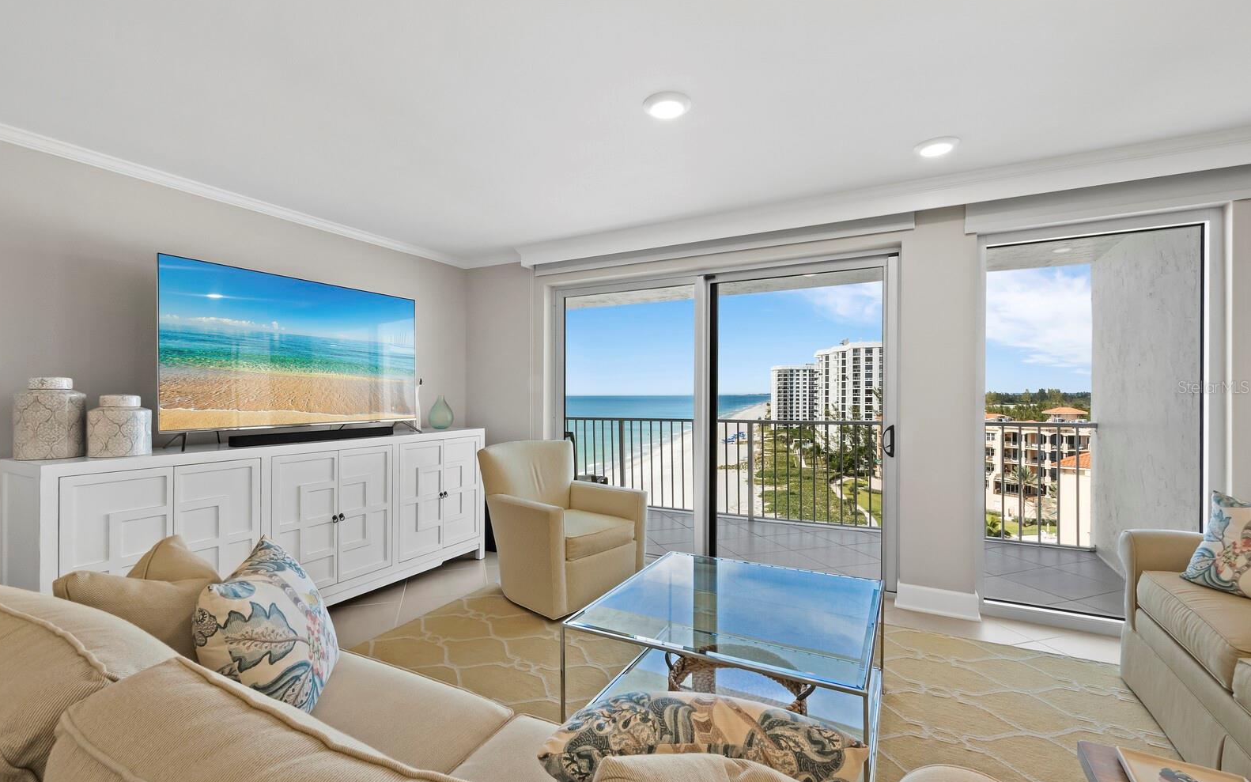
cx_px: 621
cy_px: 387
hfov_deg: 101.5
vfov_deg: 74.8
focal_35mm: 15
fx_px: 511
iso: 250
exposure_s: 1/10
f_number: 11
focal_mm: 7
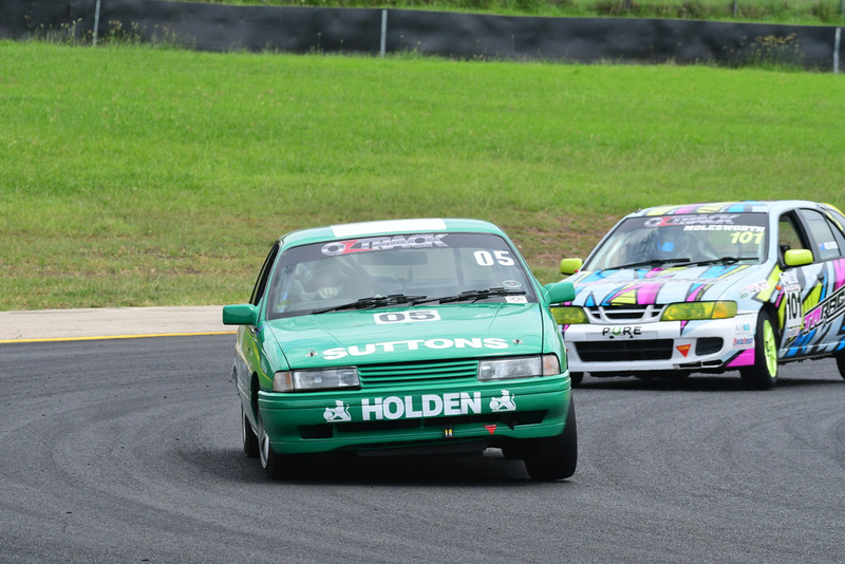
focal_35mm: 375
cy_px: 282
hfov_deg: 5.5
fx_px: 8805
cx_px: 422
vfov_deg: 3.7
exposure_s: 1/640
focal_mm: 250
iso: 640
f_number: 11
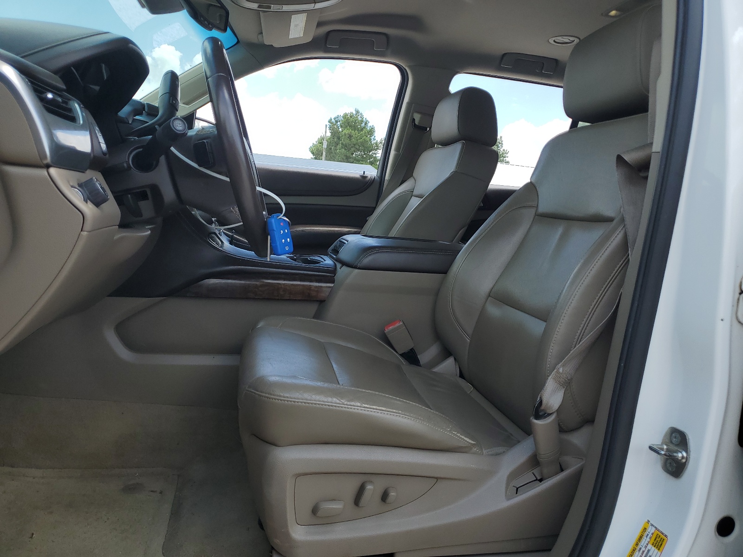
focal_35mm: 26
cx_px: 372
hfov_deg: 67.3
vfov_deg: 53.1
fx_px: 558
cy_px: 278
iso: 50
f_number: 1.5
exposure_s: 1/1250
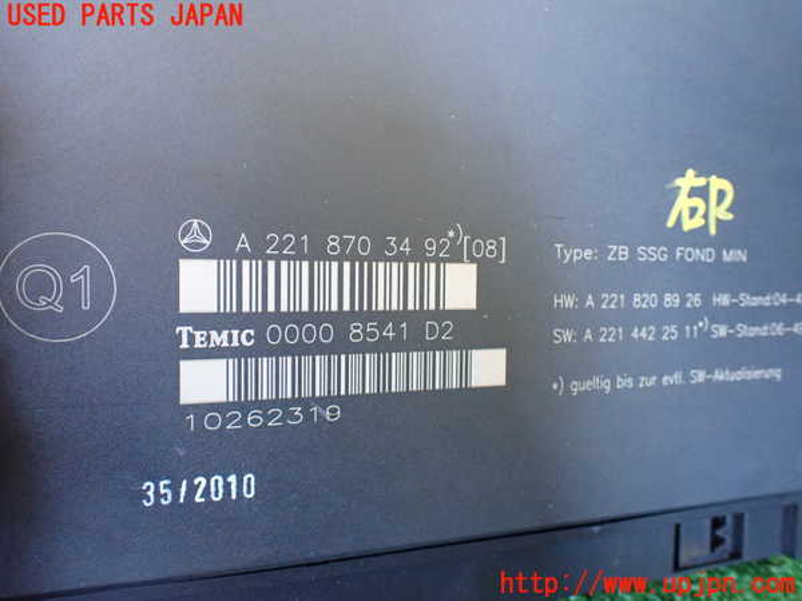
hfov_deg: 60.0
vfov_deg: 46.8
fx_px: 695
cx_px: 401
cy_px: 300
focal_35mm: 30
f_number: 2.3
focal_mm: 5.4
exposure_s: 1/80
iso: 800
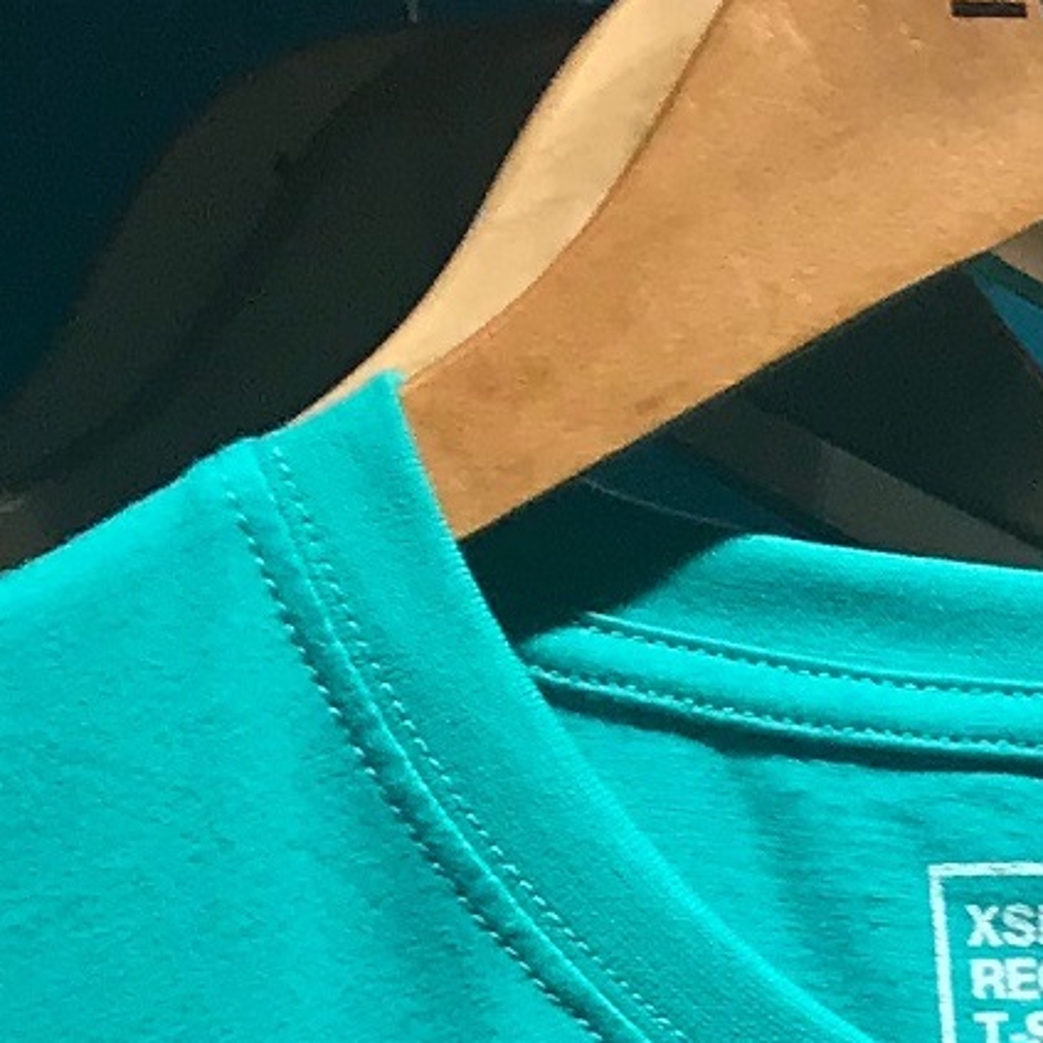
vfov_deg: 9.7
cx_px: 2556
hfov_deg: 9.4
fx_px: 5625
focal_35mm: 165
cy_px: 2252
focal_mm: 3.99
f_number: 1.8
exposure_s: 1/102
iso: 25
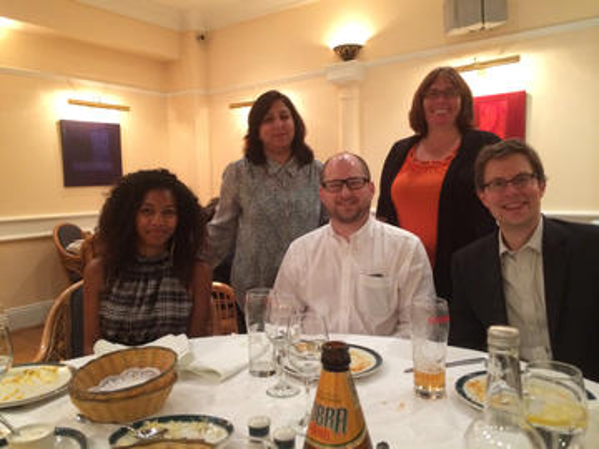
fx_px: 519
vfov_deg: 46.8
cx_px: 300
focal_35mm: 30
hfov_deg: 60.0
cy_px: 224
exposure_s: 1/20
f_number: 2.2
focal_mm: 4.12
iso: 320
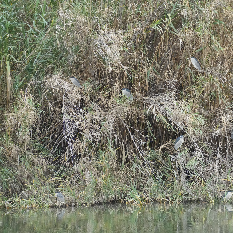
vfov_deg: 2.3
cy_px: 116
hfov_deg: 2.3
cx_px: 167
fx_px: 5833
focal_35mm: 766
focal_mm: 600
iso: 8000
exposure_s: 1/2000
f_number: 5.6
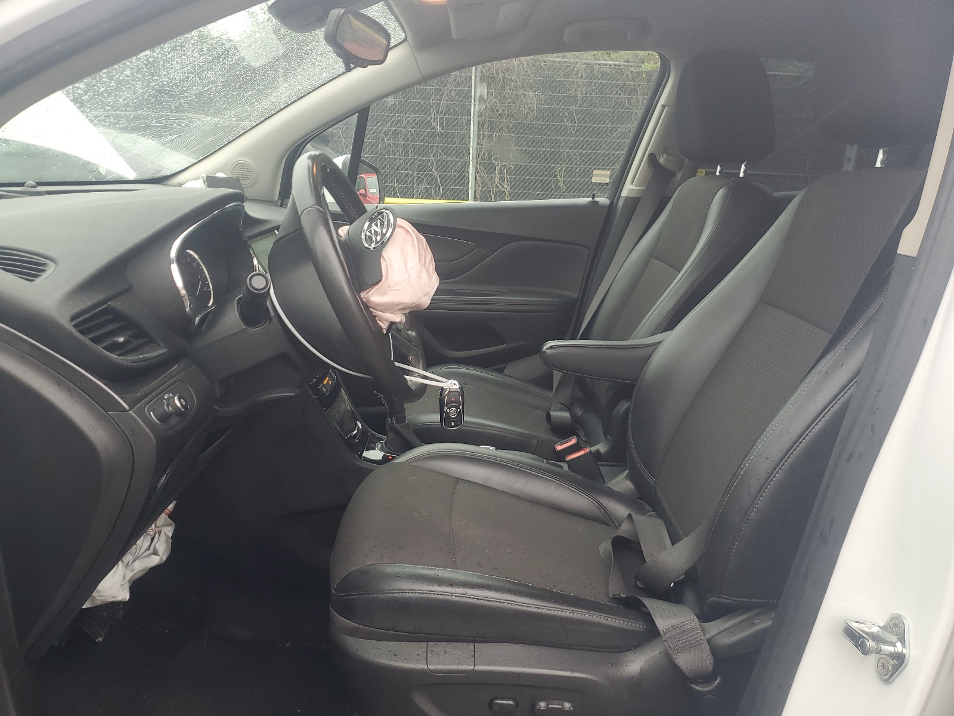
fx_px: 717
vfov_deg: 53.1
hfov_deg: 67.3
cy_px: 358
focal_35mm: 26
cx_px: 477
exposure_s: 1/120
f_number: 1.5
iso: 56
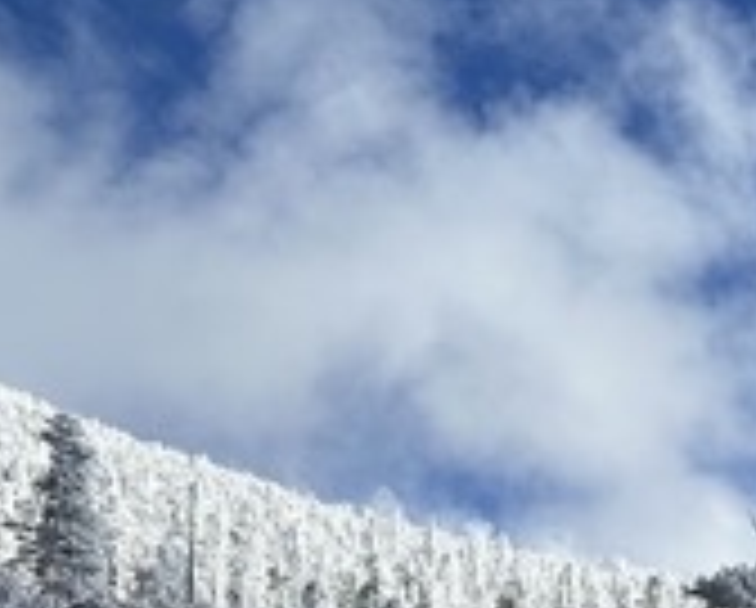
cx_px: 1143
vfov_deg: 16.9
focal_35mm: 89
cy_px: 631
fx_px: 1995
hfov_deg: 18.8
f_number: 1.78
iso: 80
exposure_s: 1/5848
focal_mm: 6.86
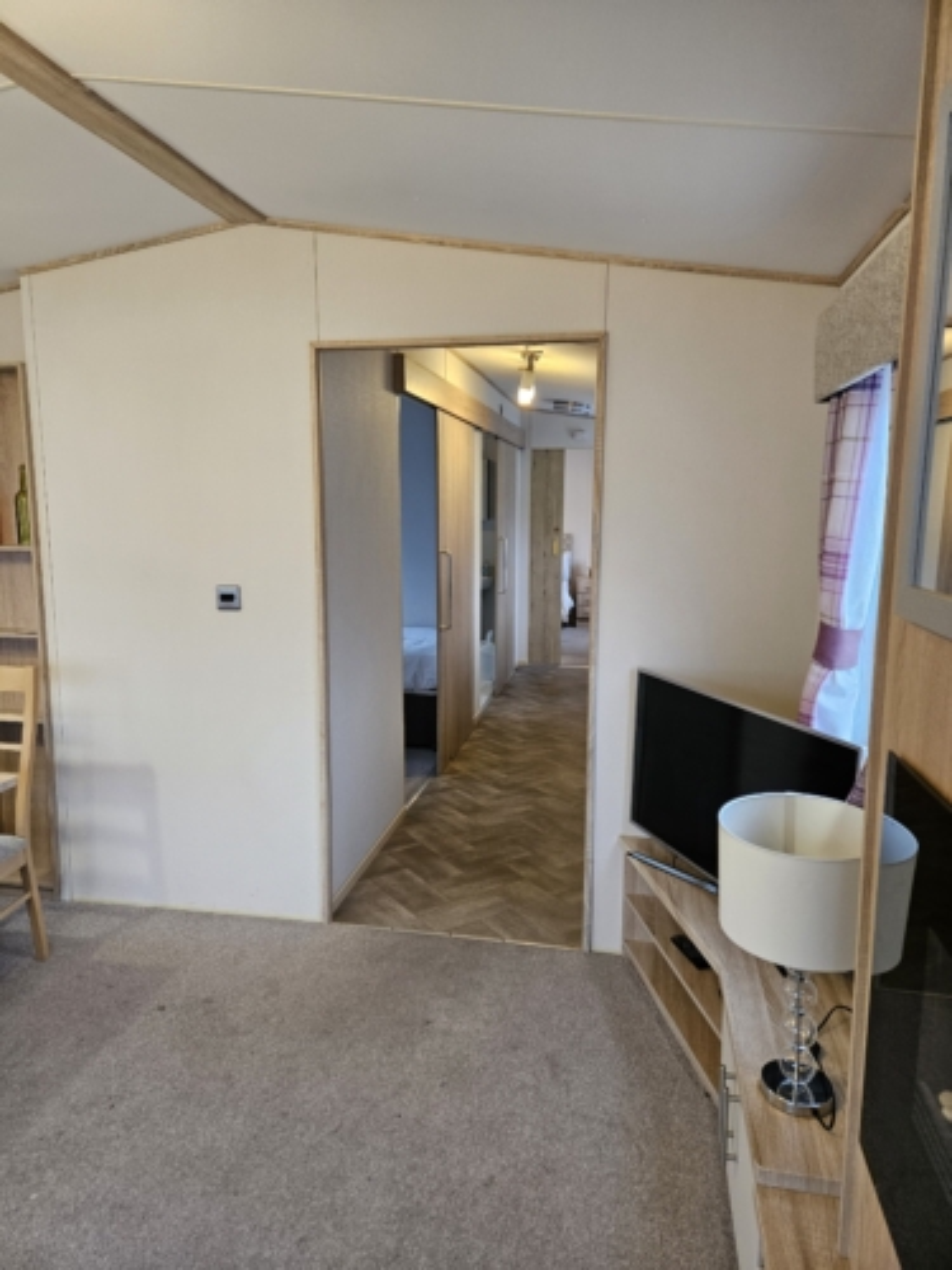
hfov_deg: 58.9
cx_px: 476
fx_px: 843
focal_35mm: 23
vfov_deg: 73.9
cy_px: 635
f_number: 1.8
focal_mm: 5.4
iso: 320
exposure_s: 1/100
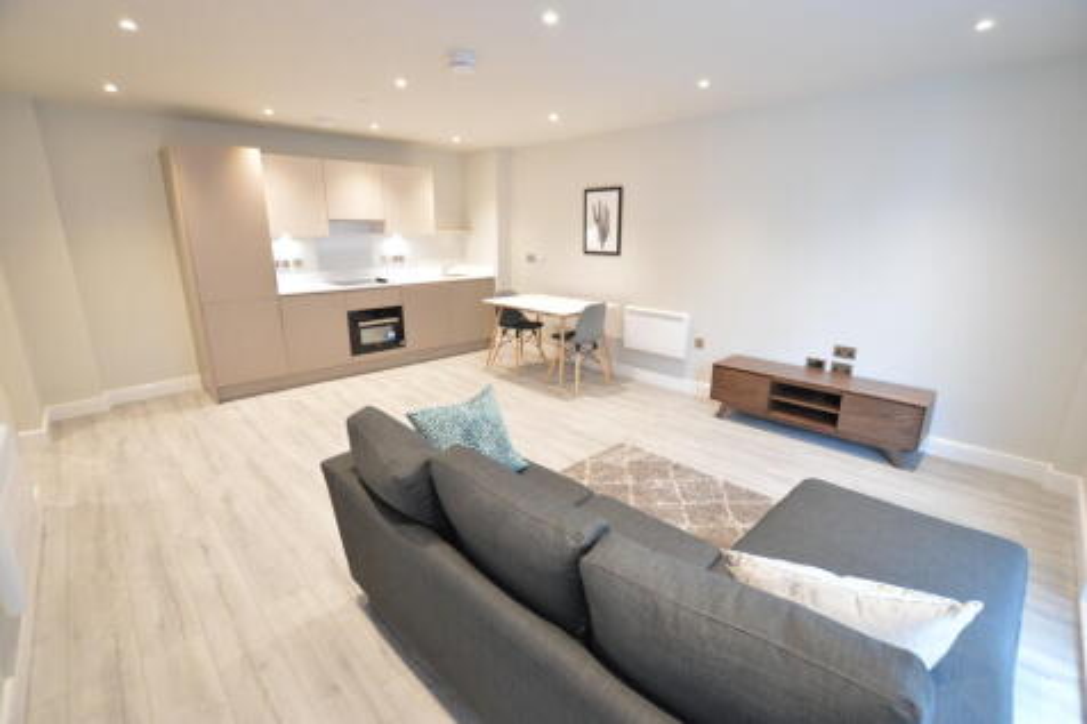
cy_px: 362
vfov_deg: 77.3
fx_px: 453
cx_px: 544
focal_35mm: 15
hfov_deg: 100.4
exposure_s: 1/15
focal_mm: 10
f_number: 3.5
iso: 450
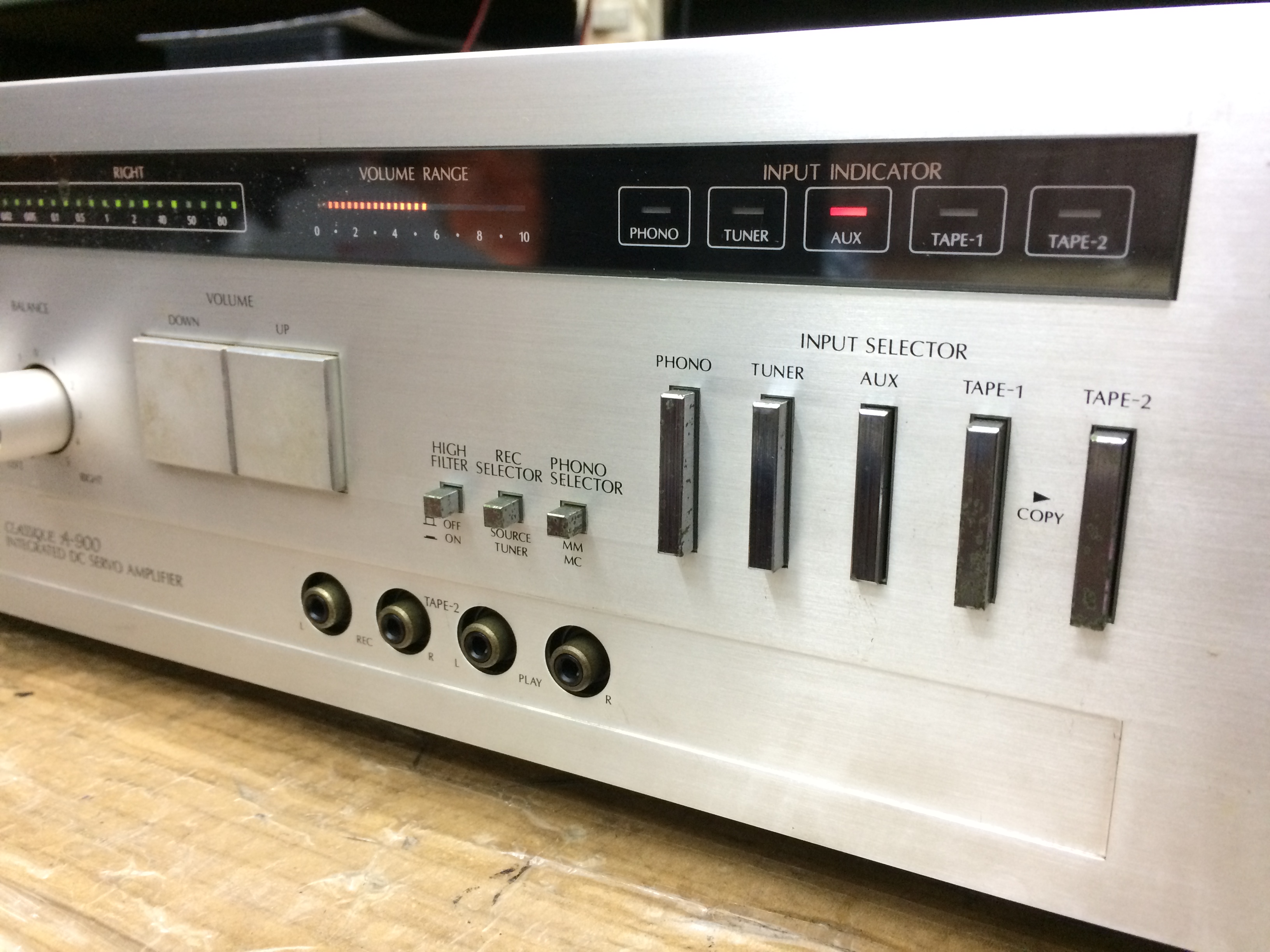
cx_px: 635
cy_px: 476
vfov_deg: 48.2
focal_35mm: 29
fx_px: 1064
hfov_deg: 61.7
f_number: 2.2
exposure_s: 1/33
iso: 250
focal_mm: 4.15
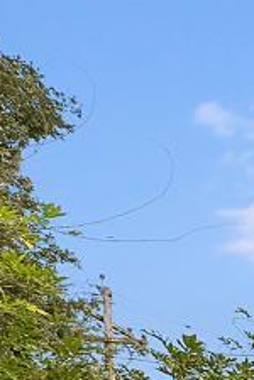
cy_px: 836
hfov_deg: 6.8
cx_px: 1207
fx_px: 1058
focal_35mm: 100
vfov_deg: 15.0
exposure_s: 1/50
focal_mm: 15
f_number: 7.1
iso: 6400
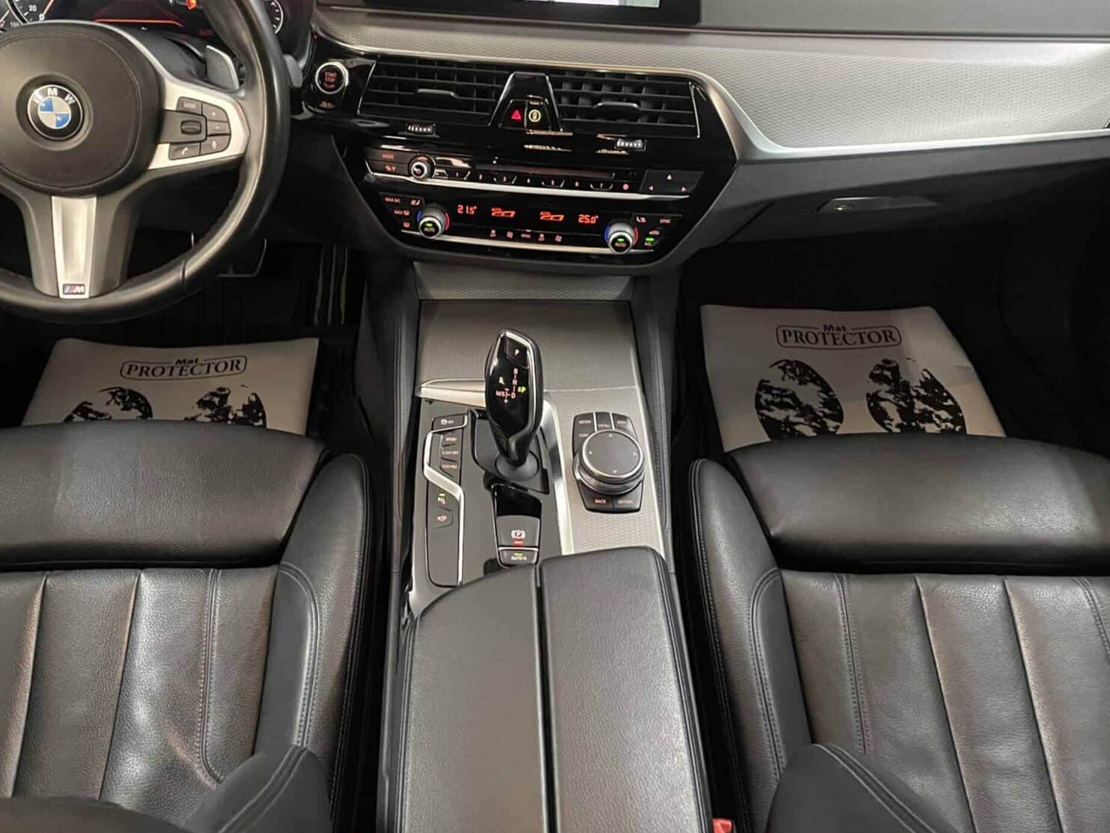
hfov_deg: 51.2
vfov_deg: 39.6
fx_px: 1154
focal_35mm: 36
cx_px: 486
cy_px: 359
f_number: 1.6
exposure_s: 1/27
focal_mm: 4.2
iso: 640
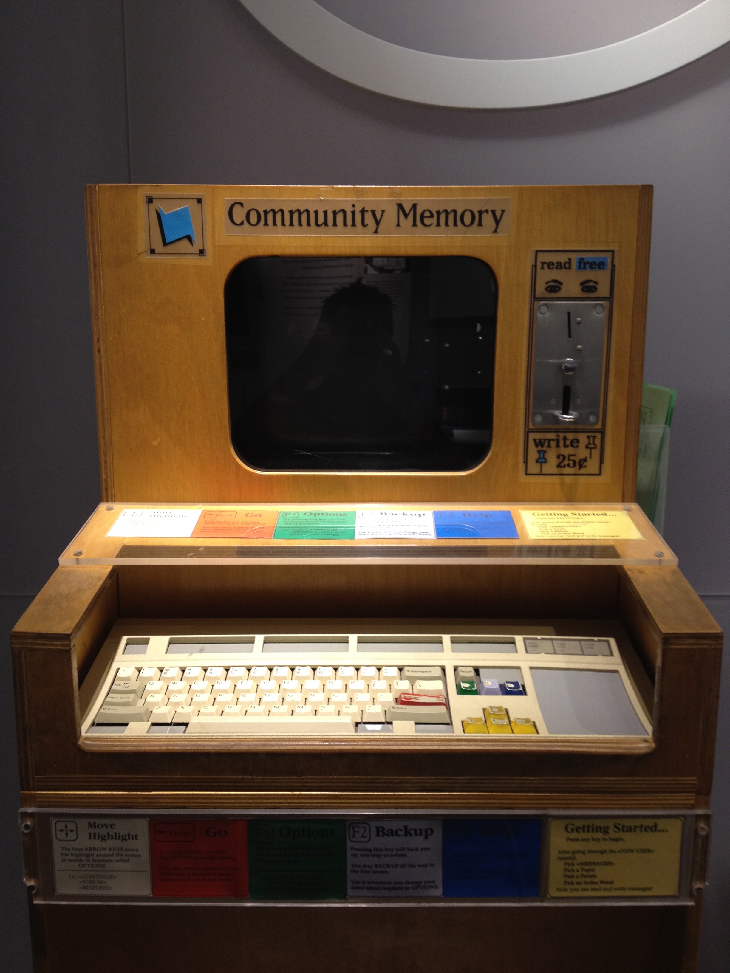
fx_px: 984
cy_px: 486
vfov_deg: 52.6
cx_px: 365
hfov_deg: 40.7
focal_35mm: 35
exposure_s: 1/20
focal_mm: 4.28
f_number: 2.4
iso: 100
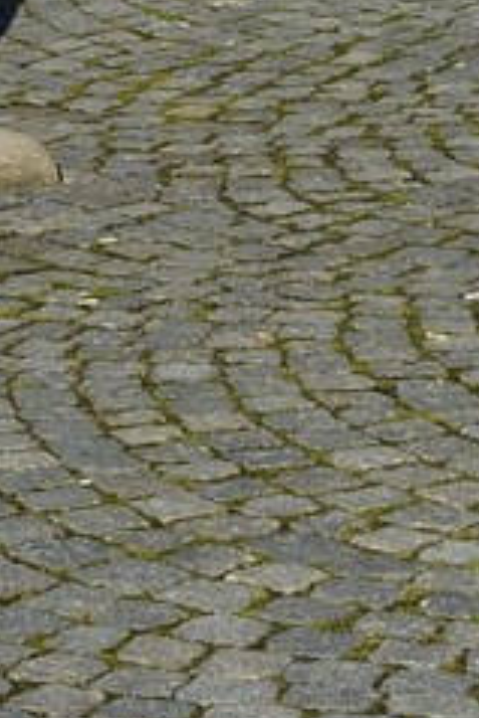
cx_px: -952
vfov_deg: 8.1
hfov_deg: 5.9
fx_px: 4284
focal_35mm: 215
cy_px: -1508
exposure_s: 1/320
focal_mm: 32
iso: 200
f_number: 11
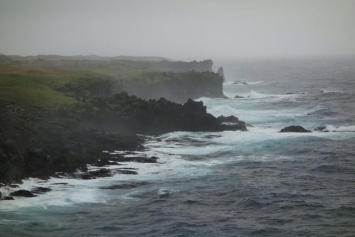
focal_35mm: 100
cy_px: 118
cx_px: 178
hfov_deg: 20.4
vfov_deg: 13.7
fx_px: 986
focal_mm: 37.1
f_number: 4.9
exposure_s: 1/100
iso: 250
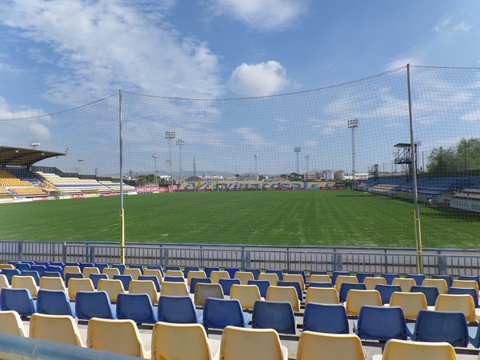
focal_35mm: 23
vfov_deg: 58.9
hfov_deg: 73.9
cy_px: 180
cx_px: 240
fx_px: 319
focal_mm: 4.1
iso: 100
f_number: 4
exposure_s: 1/1000
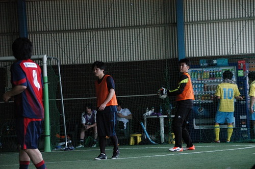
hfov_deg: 16.7
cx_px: 128
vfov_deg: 11.1
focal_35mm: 123
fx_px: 870
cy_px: 84
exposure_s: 1/500
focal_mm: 82
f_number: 5.3
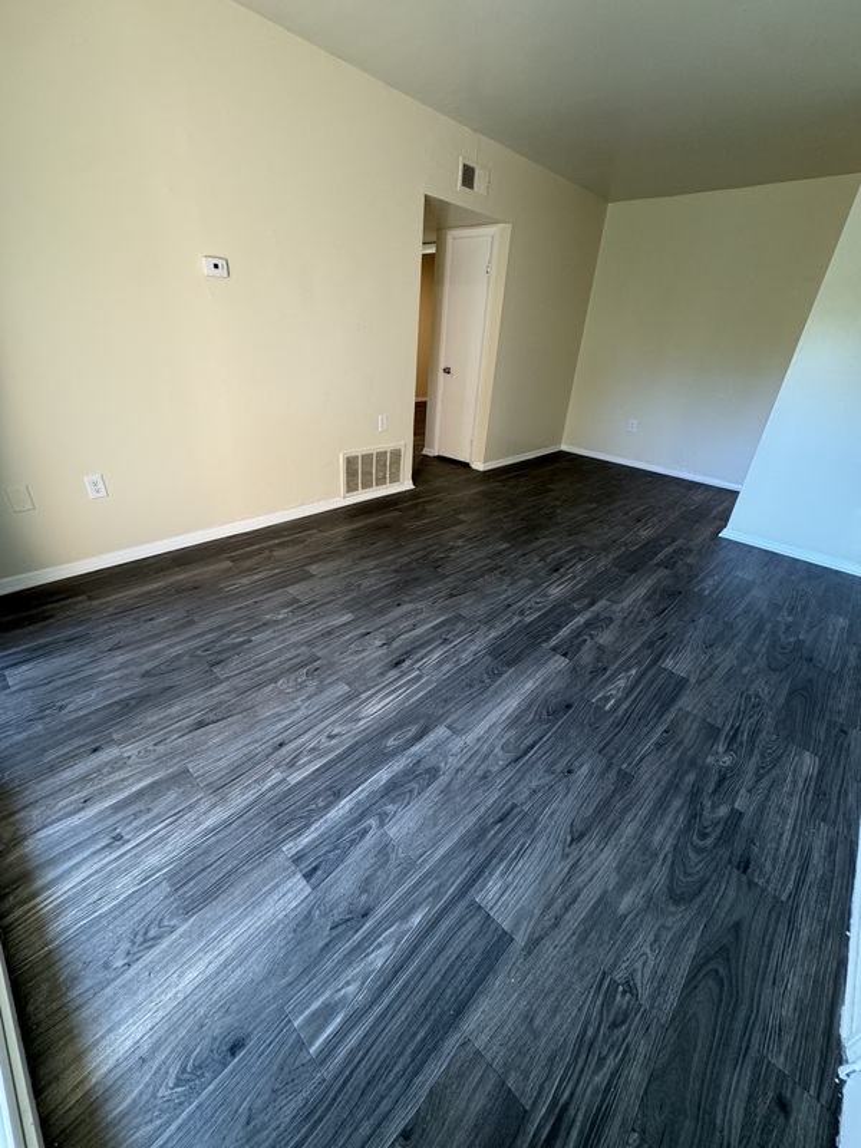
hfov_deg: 85.7
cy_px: 574
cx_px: 430
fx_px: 464
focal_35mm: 14
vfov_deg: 102.1
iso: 200
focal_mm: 2.22
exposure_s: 1/60
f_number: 2.2
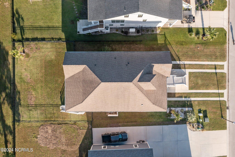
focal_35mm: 28
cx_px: 118
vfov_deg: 46.4
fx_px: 183
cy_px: 78
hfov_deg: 65.5
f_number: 4.5
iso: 100
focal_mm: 10.26
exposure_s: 1/240
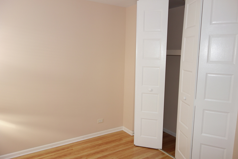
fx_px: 185
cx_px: 119
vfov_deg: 46.4
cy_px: 80
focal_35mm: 28
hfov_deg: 65.5
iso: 200
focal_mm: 10.4
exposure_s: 1/80
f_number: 1.8
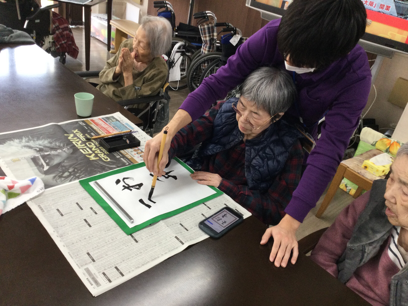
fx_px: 365
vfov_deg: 45.4
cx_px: 204
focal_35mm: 31
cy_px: 153
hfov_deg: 58.4
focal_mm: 3.3
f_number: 2.4
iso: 40
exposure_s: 1/30
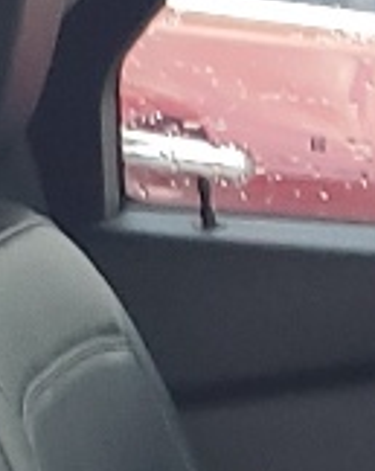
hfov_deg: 5.8
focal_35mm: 251
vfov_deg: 7.3
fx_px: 3492
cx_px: 977
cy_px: 1029
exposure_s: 1/120
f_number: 1.5
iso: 59
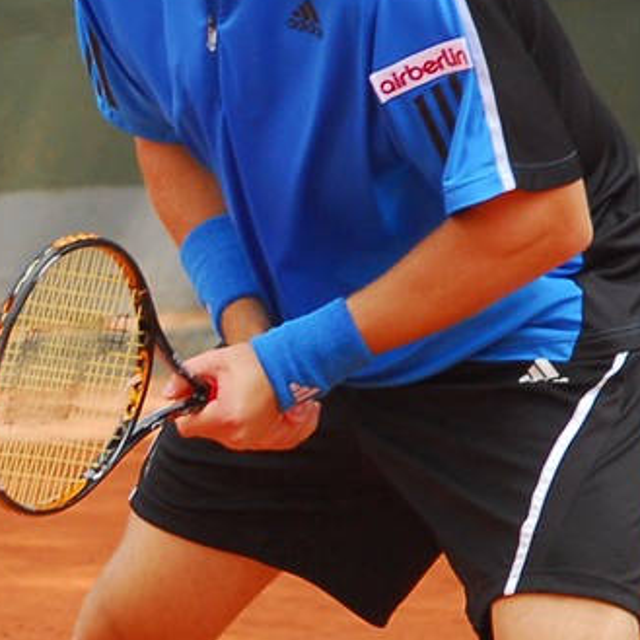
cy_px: 298
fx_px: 21200
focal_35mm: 1014
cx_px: -447
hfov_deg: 1.7
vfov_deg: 1.7
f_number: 5
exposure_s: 1/350
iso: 320
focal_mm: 135
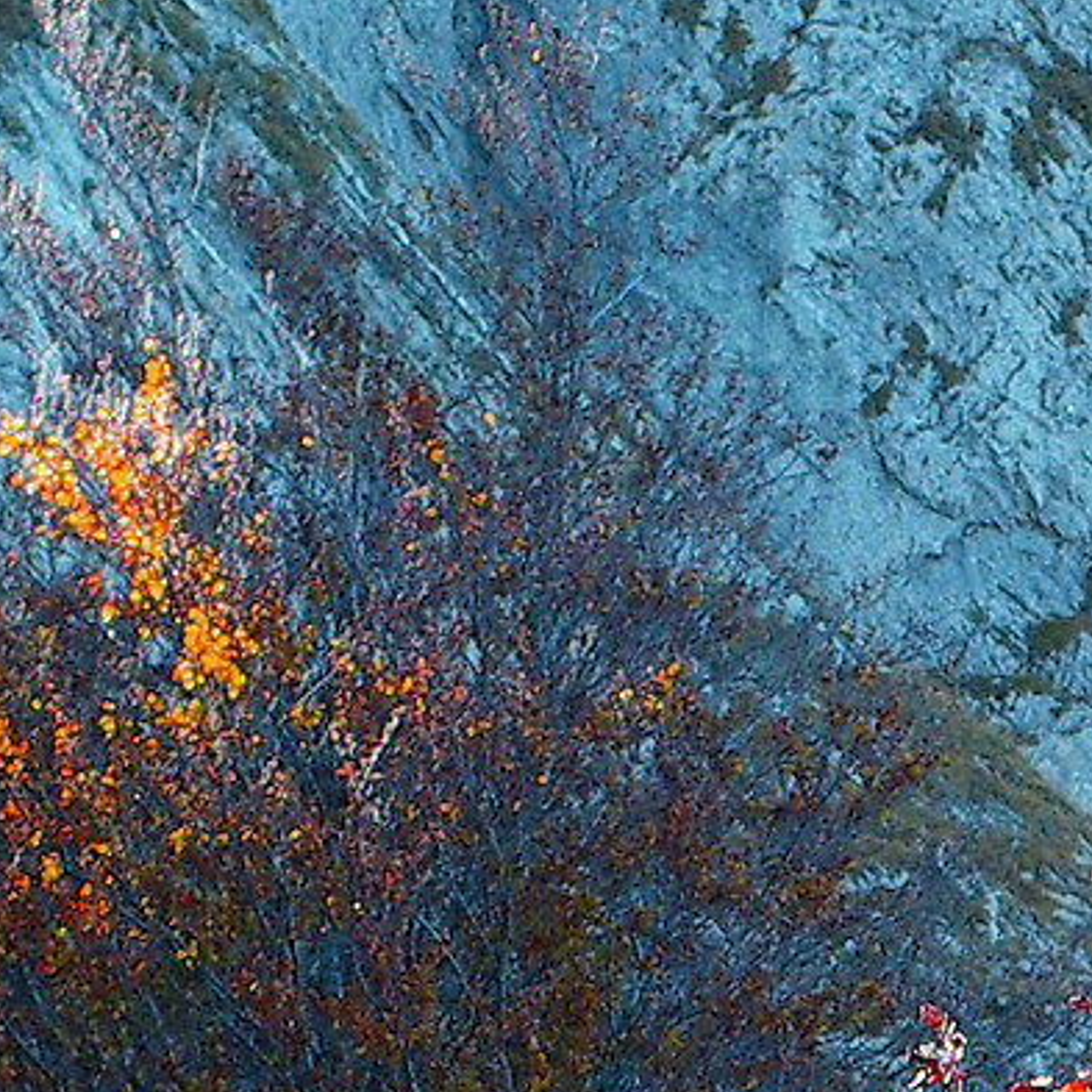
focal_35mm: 187
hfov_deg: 9.0
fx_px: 6674
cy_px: 2090
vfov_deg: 8.9
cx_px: 1848
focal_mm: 24
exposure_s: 1/45
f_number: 6.7
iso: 400
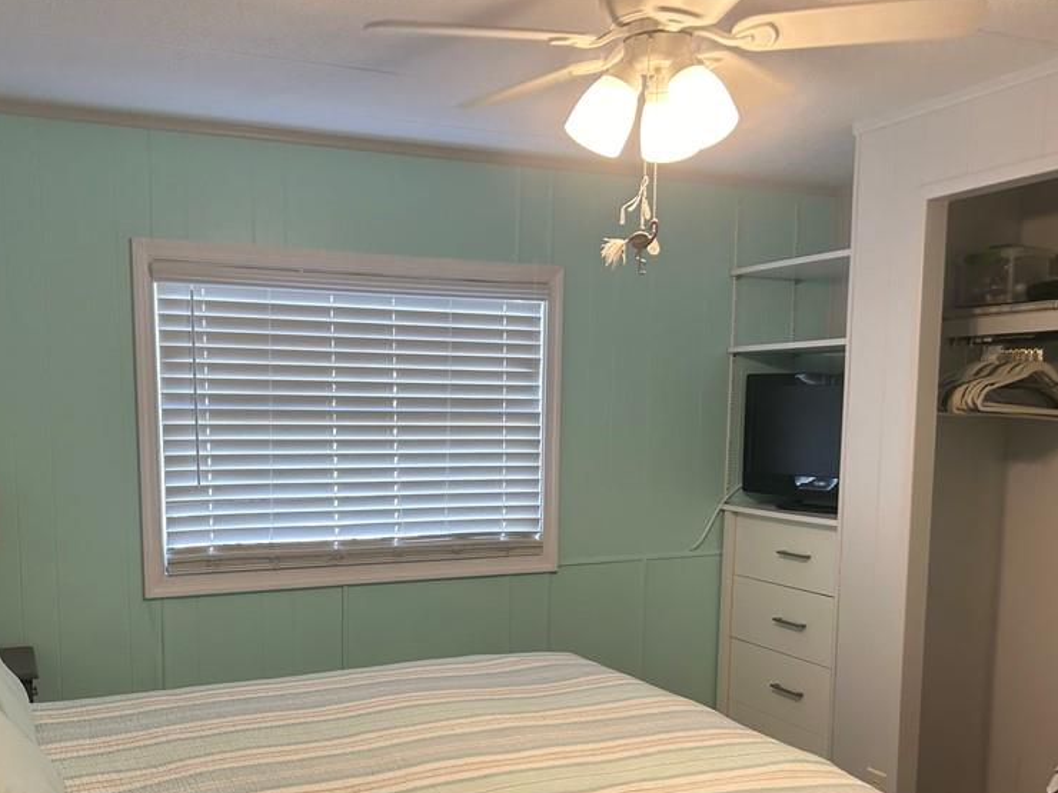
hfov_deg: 51.2
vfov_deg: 39.1
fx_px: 1100
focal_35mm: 36
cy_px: 540
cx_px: 463
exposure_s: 1/120
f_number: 1.5
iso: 80
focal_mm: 5.7
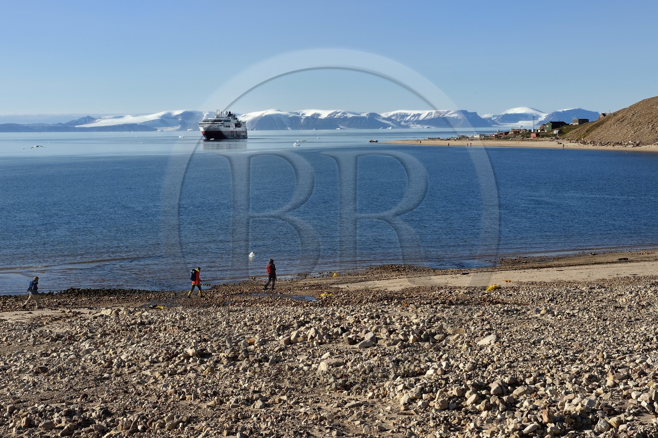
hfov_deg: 28.8
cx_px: 329
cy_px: 219
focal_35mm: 70
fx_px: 1279
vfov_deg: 19.4
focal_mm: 70
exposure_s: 1/250
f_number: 14
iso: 200
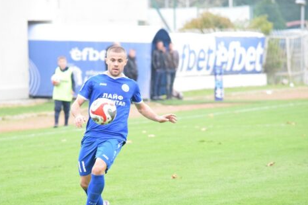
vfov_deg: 4.0
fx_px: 2949
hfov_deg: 6.0
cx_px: 126
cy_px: 104
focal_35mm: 345
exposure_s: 1/1000
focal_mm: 170
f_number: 5
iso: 6400
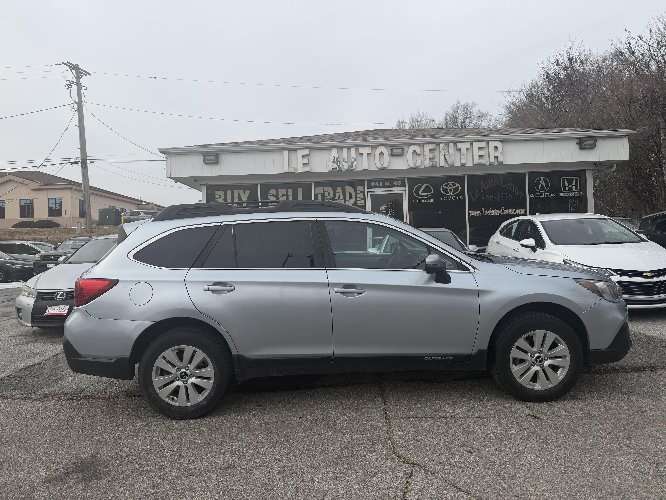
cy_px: 250
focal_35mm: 24
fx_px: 462
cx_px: 333
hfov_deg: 71.6
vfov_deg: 56.8
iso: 80
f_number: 1.78
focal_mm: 6.76
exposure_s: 1/4405
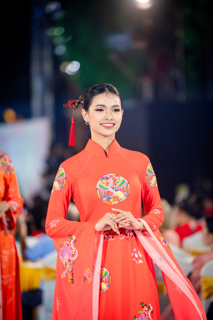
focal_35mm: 200
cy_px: 160
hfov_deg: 6.9
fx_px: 1778
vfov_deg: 10.3
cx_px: 106
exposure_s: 1/800
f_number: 3.2
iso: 2500
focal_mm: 200
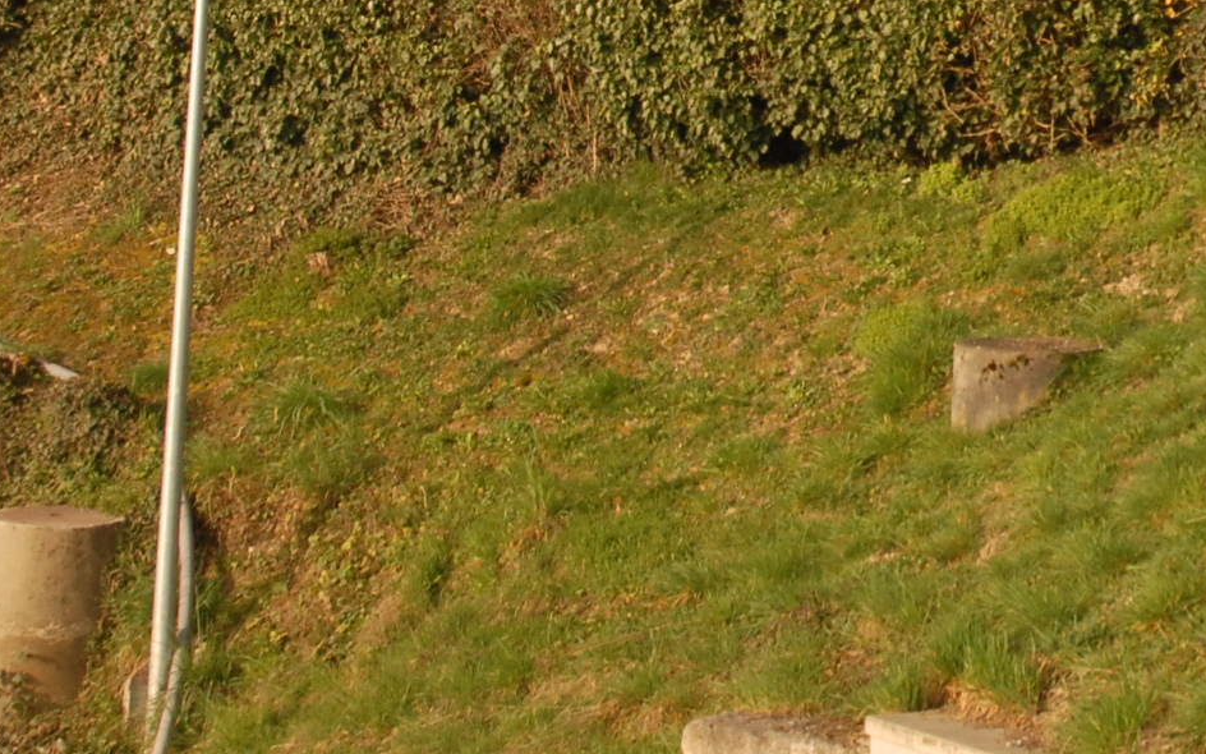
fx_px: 4371
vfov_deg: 9.7
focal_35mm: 133
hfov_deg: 15.1
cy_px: -213
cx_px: 1525
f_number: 10
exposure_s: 1/320
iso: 400
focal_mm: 32
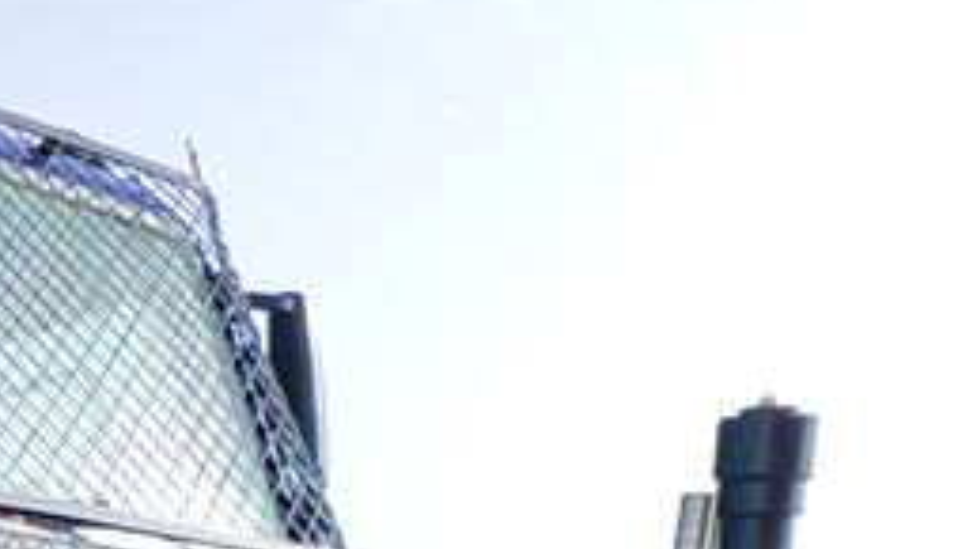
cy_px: 926
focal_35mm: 71
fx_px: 1839
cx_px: -345
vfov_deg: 15.1
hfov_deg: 25.1
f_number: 2
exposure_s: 1/310
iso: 50
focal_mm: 1.82
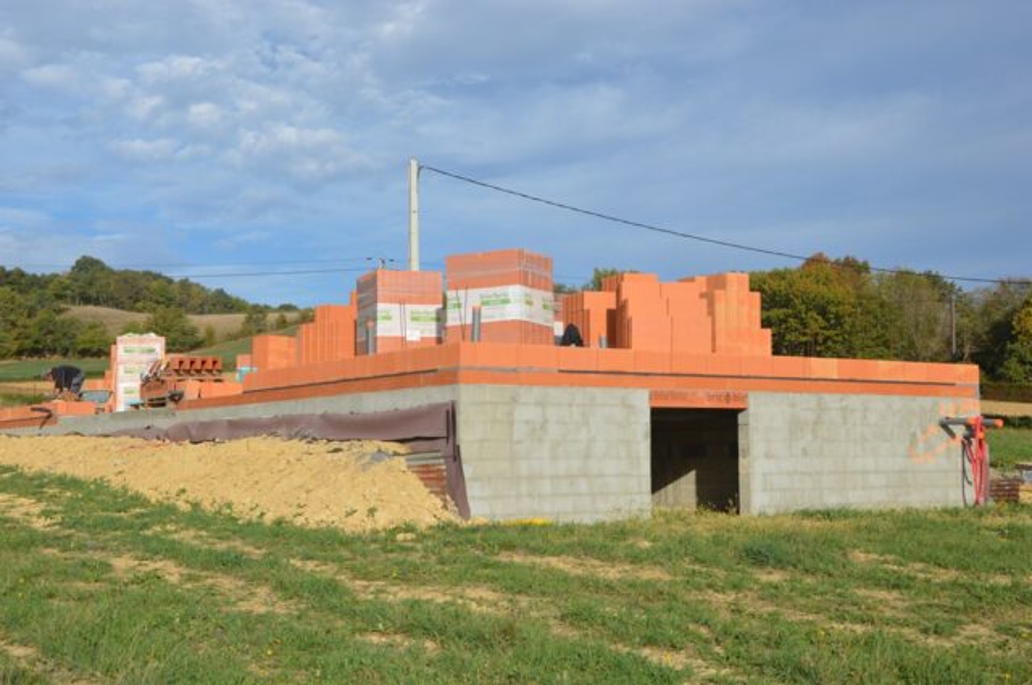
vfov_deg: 28.0
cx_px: 516
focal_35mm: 48
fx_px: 1374
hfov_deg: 41.2
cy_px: 342
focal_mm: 32
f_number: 9
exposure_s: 1/320
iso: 100
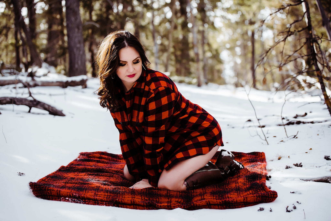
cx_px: 166
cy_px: 110
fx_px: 644
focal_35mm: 70
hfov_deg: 28.8
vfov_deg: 19.5
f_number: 2.8
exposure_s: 1/500
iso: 100
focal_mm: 70
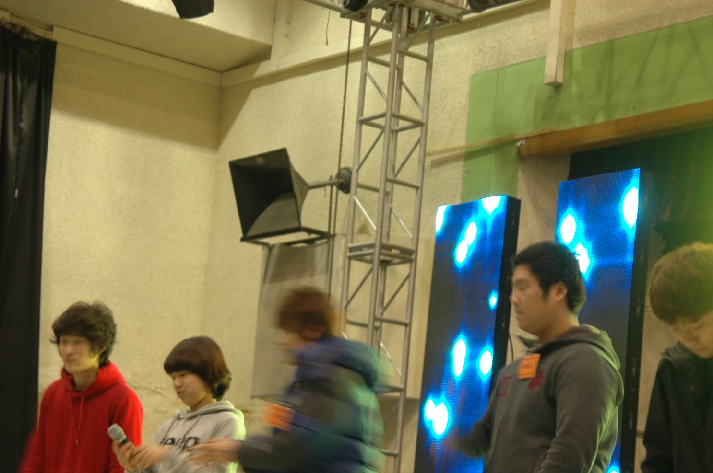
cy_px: 351
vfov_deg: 13.1
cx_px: 258
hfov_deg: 19.6
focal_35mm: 104
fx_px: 2057
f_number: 2.8
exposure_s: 1/13
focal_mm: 46
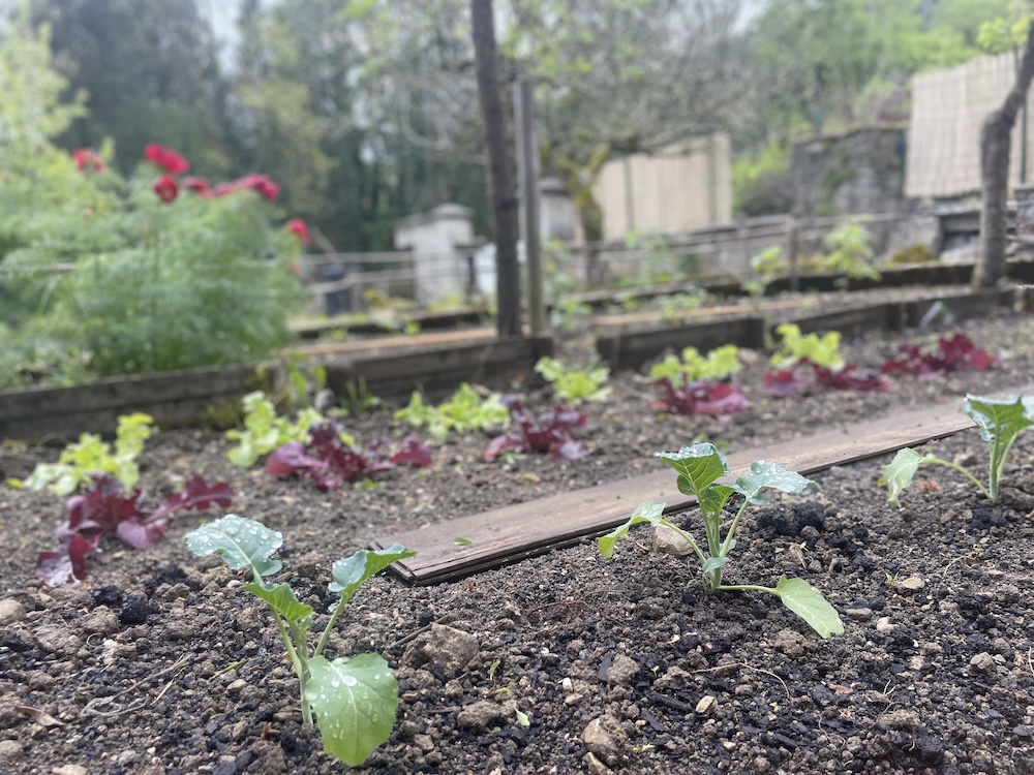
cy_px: 388
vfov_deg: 53.1
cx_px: 517
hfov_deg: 67.3
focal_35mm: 26
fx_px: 777
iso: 50
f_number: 1.6
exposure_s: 1/698
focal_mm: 4.2
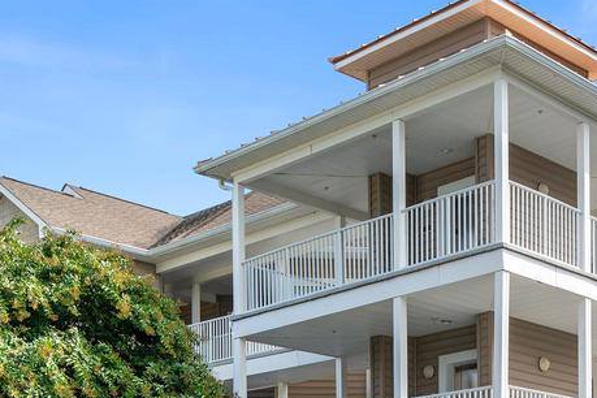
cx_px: 458
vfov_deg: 19.8
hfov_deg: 29.5
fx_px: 1111
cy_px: 373
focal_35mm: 67
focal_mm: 30
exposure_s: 1/500
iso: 200
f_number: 8
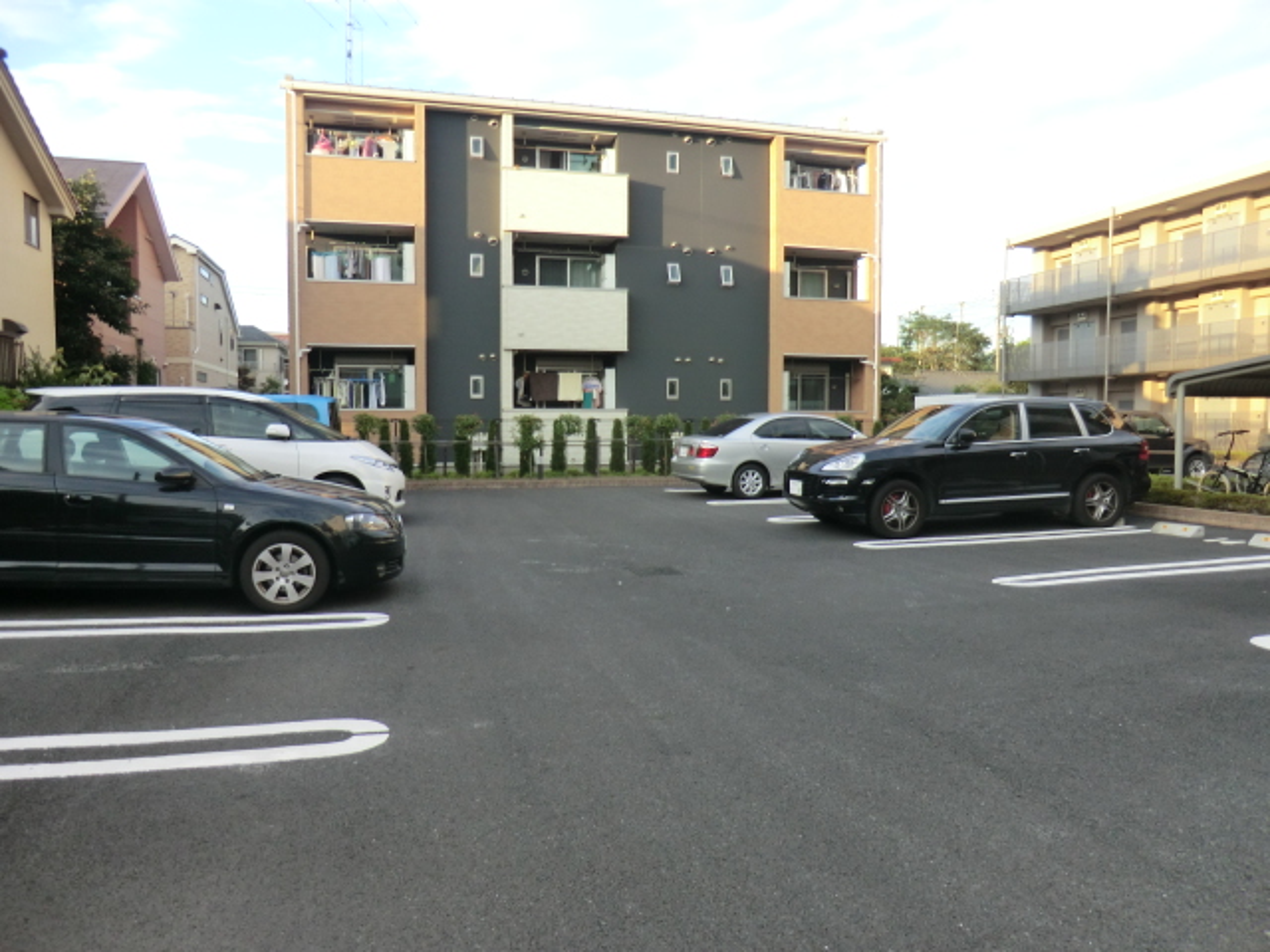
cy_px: 476
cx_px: 635
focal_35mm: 24
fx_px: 881
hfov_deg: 71.6
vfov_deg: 56.8
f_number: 3.2
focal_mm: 4.3
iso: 80
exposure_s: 1/125
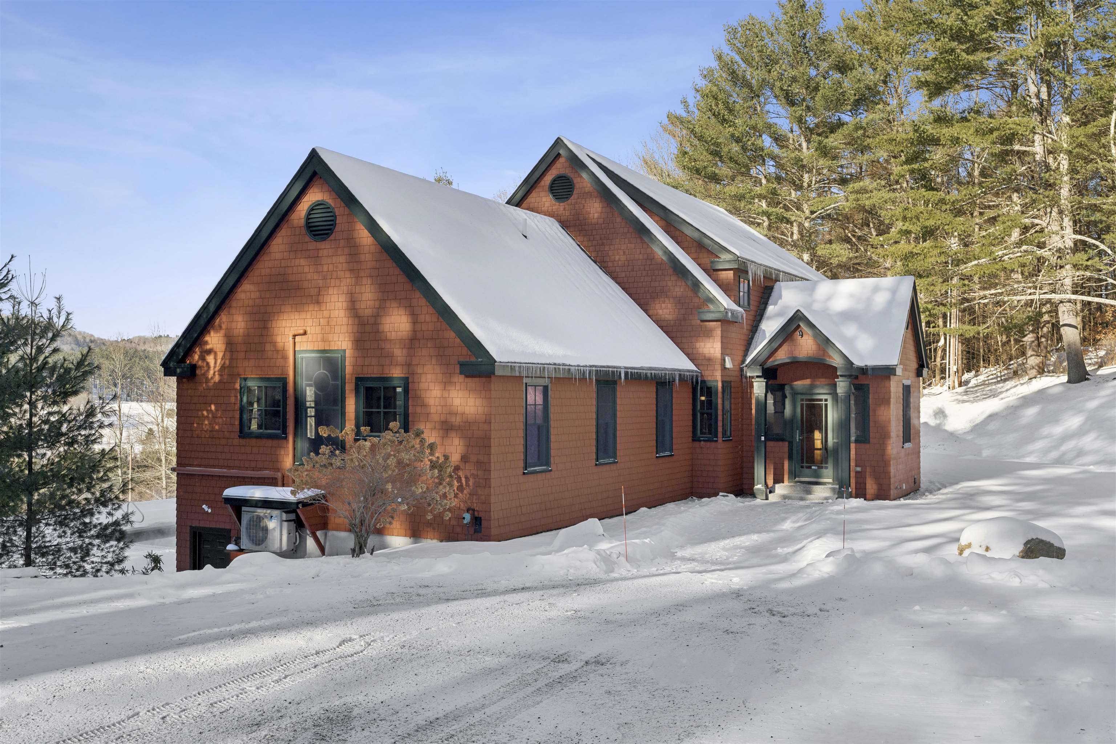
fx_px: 1085
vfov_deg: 37.9
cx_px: 558
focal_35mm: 35
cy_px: 372
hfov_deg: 54.4
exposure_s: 1/200
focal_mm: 35
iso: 250
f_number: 7.1
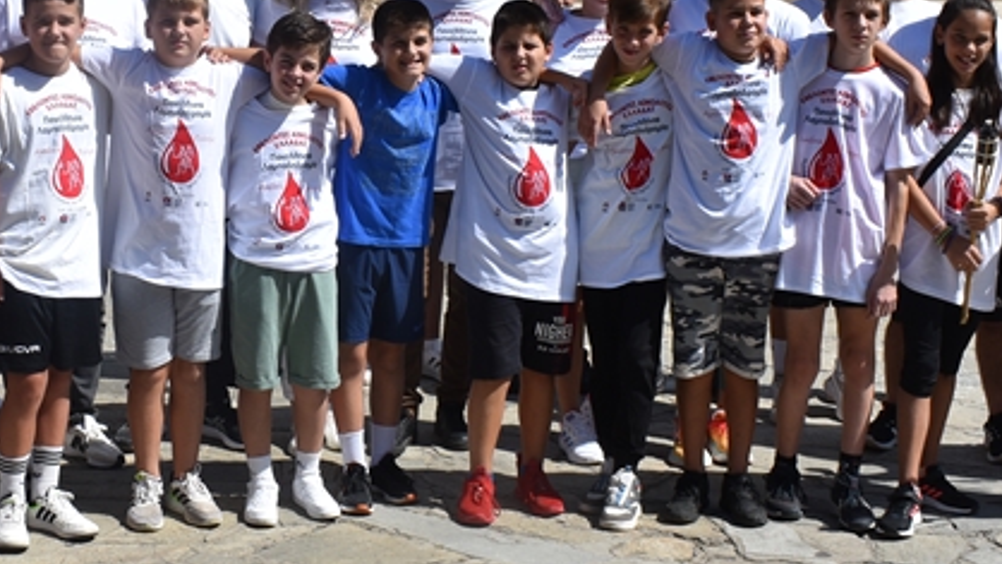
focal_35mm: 77
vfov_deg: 15.6
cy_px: 181
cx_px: 233
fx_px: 2046
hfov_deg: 27.1
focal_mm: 20
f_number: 9
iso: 100
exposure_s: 1/320
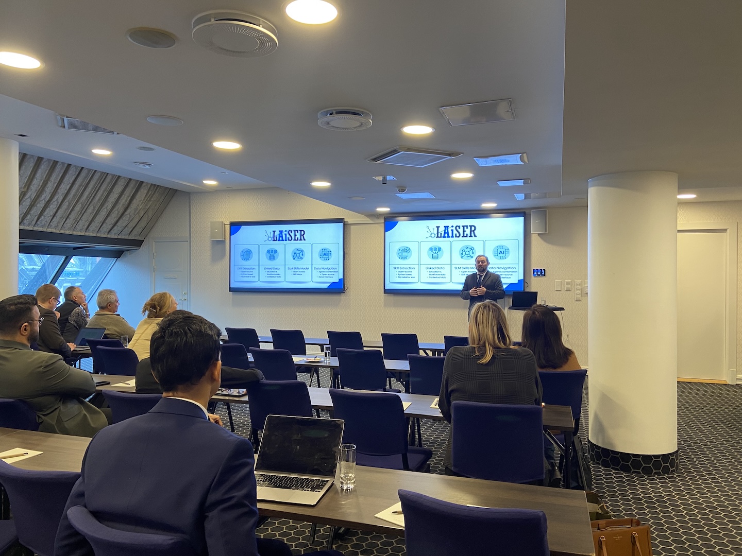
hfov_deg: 67.3
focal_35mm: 26
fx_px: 557
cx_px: 371
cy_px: 278
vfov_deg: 53.1
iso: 100
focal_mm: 4.25
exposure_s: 1/50
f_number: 1.8
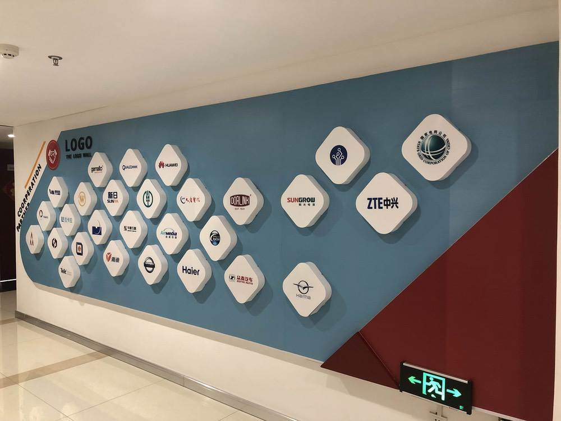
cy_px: 210
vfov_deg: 49.7
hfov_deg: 63.4
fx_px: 454
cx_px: 280
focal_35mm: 28
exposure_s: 1/17
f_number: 1.8
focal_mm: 3.99
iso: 64
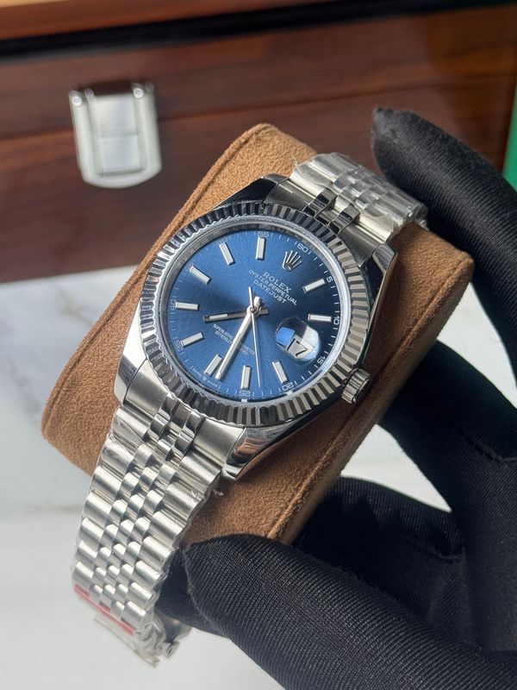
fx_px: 956
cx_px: 258
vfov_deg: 39.7
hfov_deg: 30.3
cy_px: 345
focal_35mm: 48
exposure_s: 1/100
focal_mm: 6.76
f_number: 1.78
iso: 64
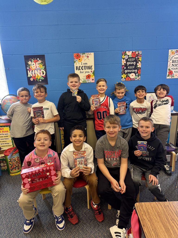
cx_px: 89
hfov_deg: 56.8
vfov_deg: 71.6
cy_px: 119
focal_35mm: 24
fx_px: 165
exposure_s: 1/60
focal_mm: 6.76
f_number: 1.78
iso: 160
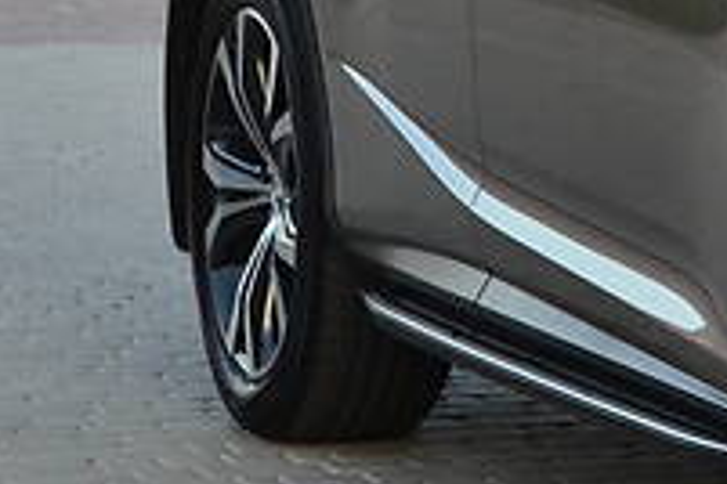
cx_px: 1436
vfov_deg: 4.2
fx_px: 6623
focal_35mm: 328
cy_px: -81
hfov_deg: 6.1
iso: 560
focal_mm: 55
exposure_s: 1/60
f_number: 8
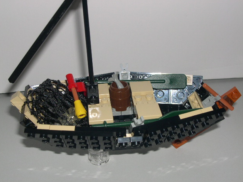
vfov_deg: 25.2
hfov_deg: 33.2
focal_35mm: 58
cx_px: 121
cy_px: 91
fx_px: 407
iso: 100
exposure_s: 1/60
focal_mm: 12.2
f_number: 9.2
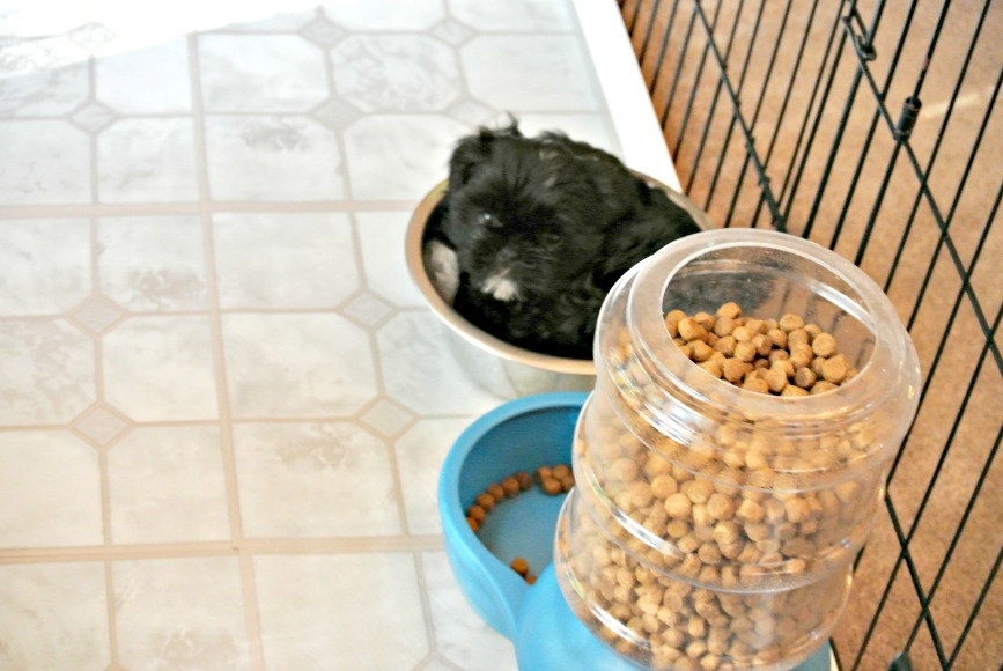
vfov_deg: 16.9
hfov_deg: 25.0
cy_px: 336
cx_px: 502
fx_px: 2259
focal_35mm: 81
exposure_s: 1/30
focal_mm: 30
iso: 800
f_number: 3.8
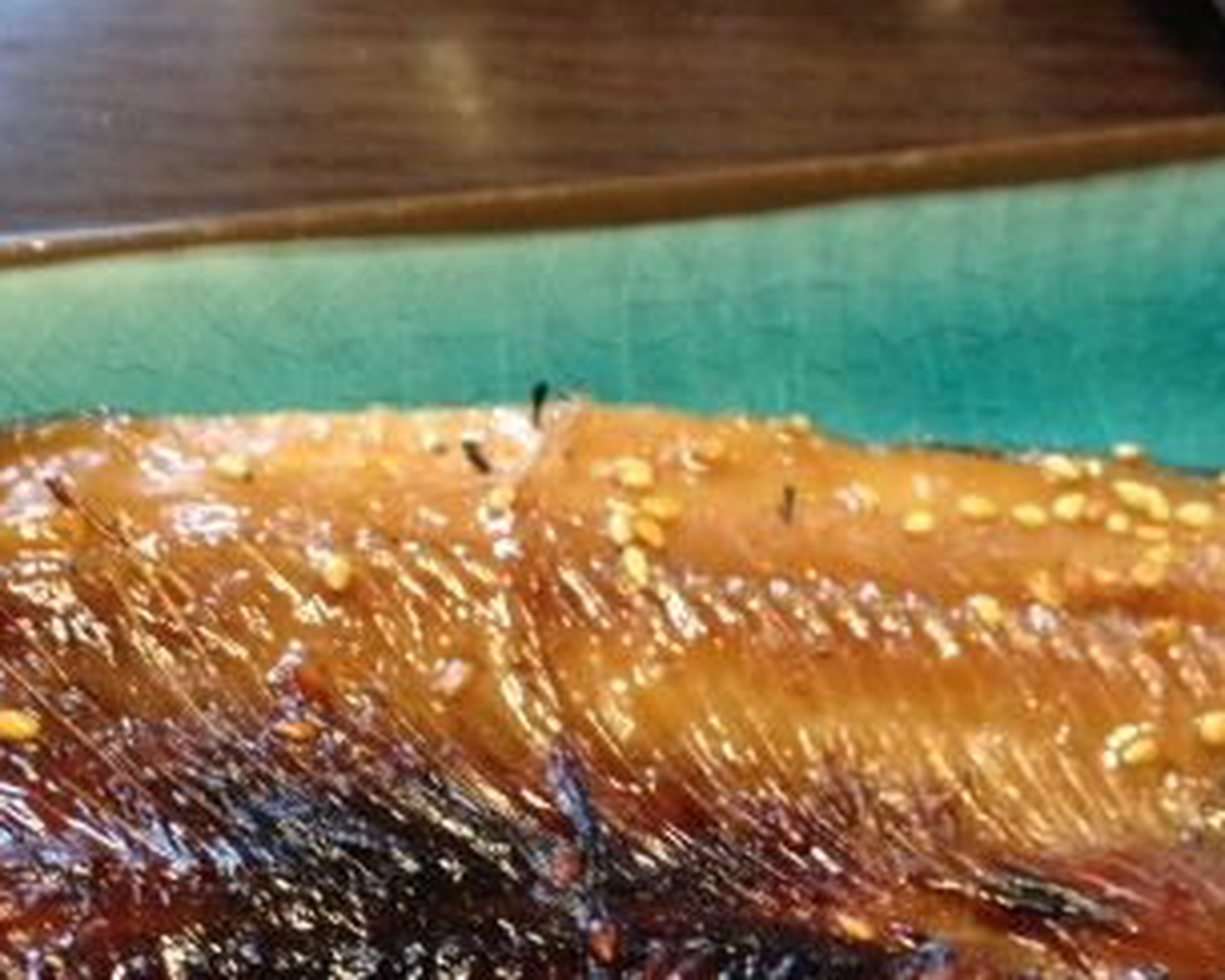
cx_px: 695
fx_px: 2030
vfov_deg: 27.0
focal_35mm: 56
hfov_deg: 33.5
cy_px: 641
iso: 320
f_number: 2.4
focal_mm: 4.28
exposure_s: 1/20
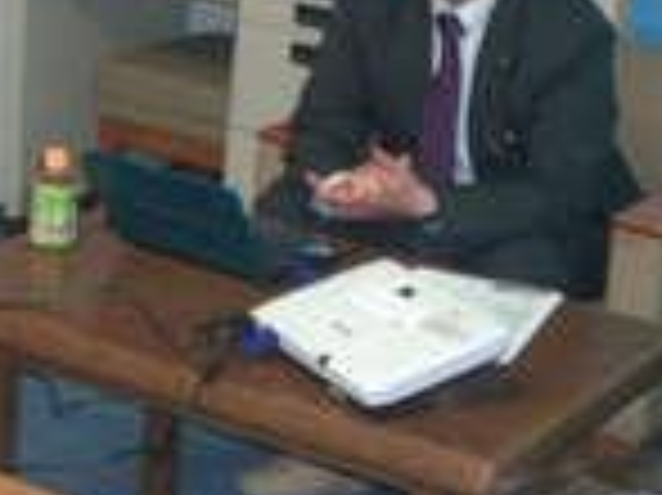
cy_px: 130
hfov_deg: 17.0
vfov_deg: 12.7
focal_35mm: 116
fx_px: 2217
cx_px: 315
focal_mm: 7.9
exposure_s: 1/60
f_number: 2.8
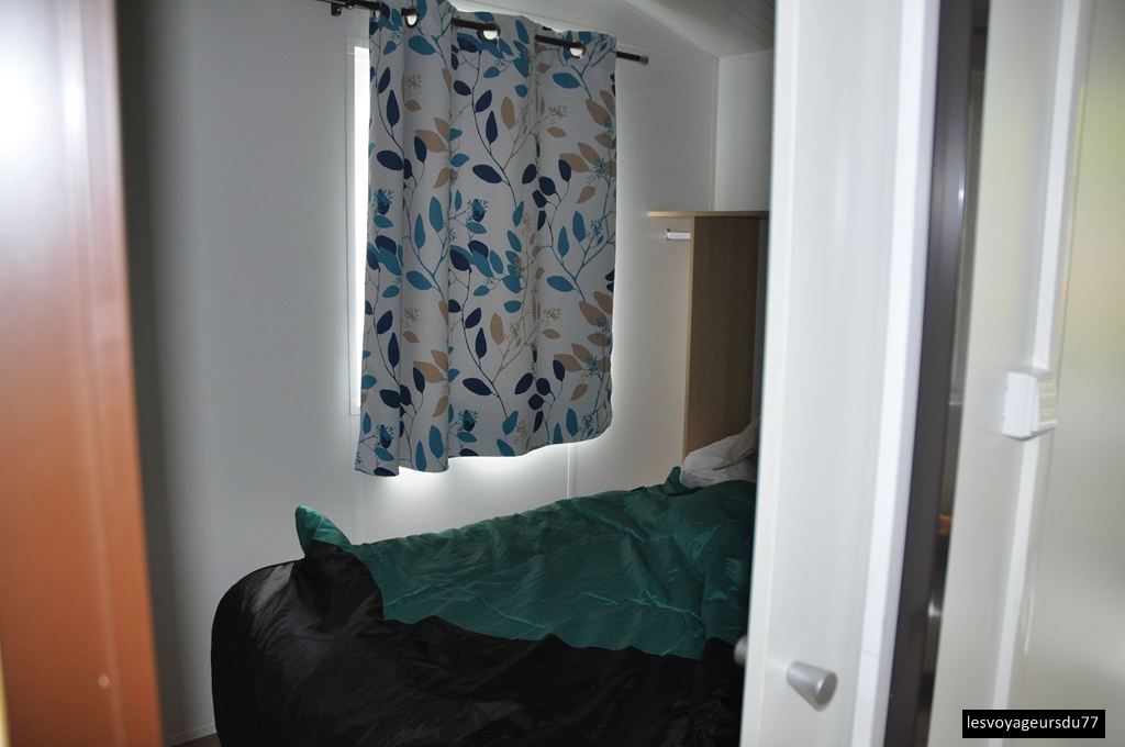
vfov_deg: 47.8
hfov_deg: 67.4
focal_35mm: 27
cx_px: 562
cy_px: 374
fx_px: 843
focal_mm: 18
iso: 800
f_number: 3.5
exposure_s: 1/60
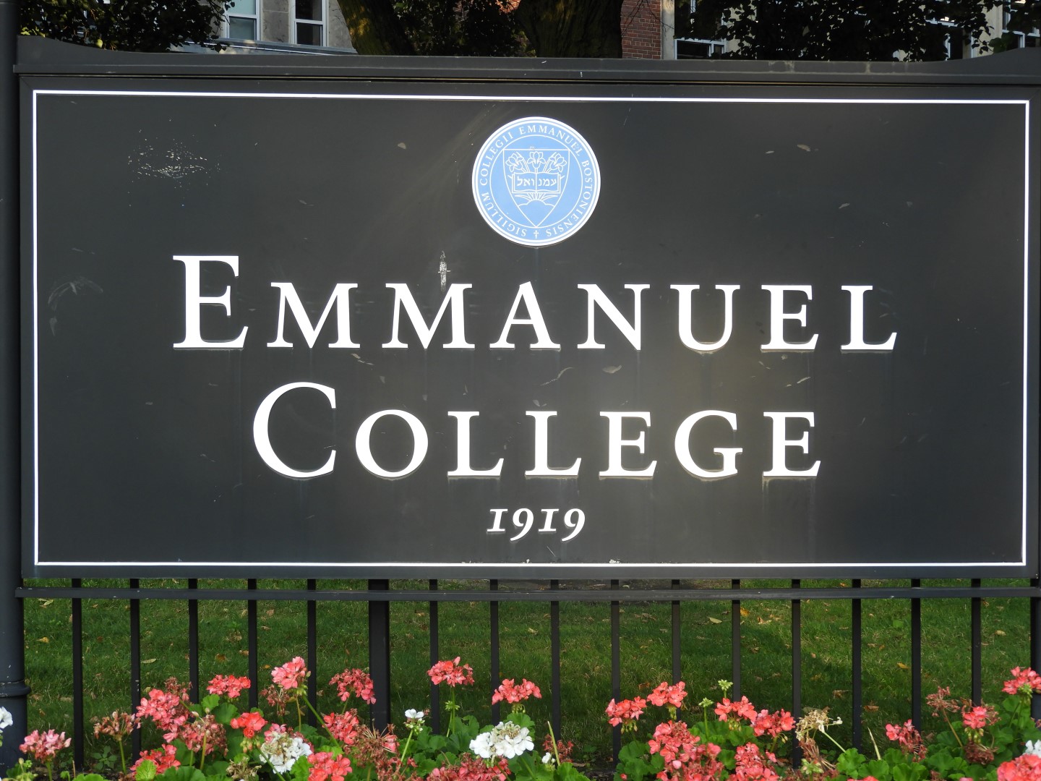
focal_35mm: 60
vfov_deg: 24.4
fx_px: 1804
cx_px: 520
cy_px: 390
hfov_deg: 32.2
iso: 100
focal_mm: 10.7
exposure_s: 1/80
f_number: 4.2
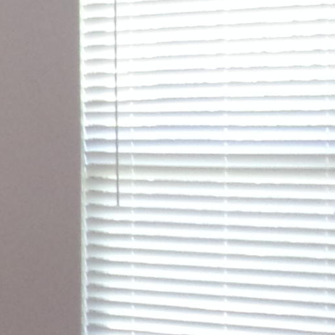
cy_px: 169
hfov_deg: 12.8
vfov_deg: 16.0
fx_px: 1193
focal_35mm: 109
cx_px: -439
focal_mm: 4.3
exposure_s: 1/34
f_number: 3.3
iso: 200
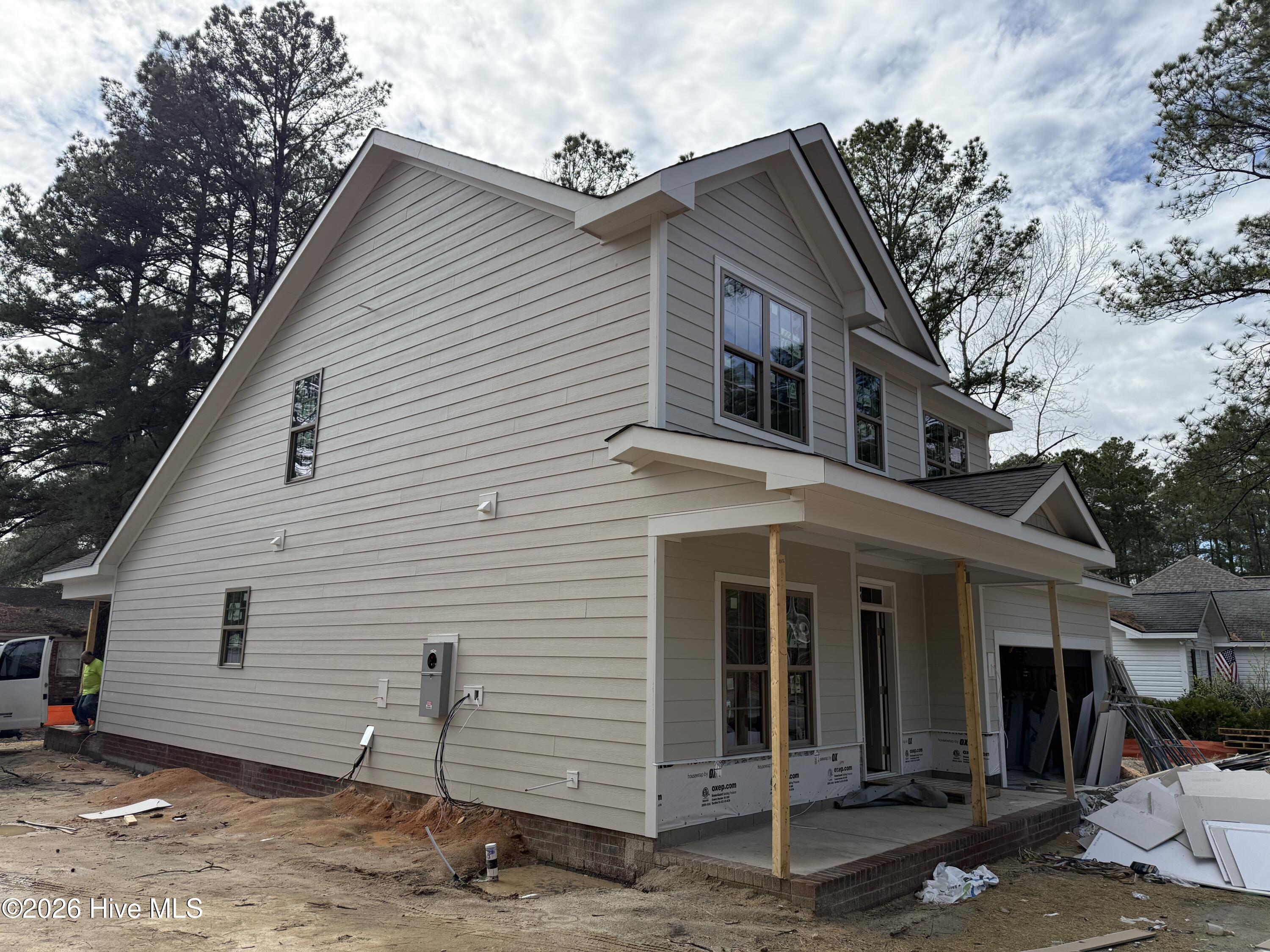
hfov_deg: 71.6
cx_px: 635
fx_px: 881
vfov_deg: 56.8
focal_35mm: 24
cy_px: 476
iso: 125
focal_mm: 6.76
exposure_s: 1/6173
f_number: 1.78
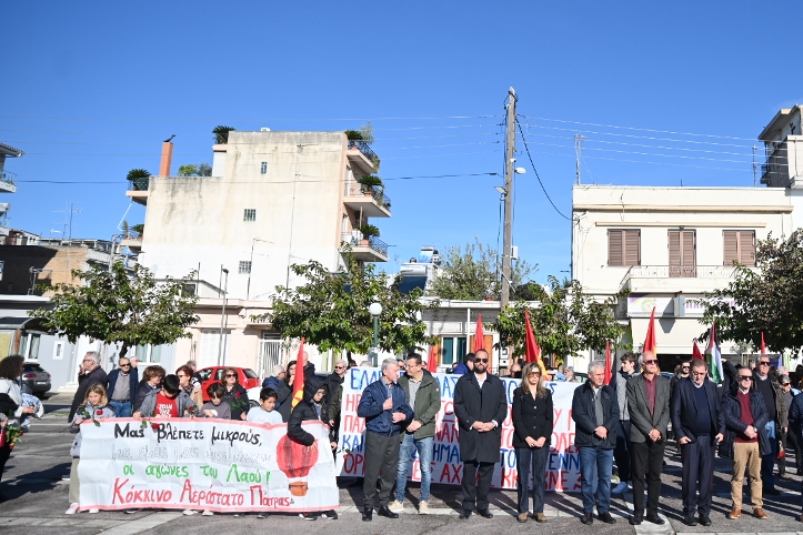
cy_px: 201
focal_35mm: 34
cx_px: 555
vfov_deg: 38.6
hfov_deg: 54.3
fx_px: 758
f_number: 2.8
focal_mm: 24
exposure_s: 1/4000
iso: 125
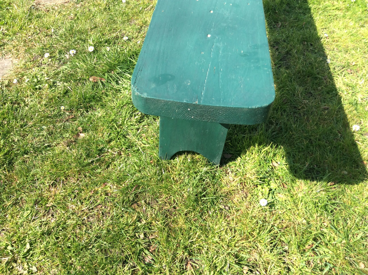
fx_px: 340
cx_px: 184
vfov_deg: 44.1
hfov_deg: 56.9
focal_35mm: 32
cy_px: 138
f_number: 2.4
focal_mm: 3.3
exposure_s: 1/450
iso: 32
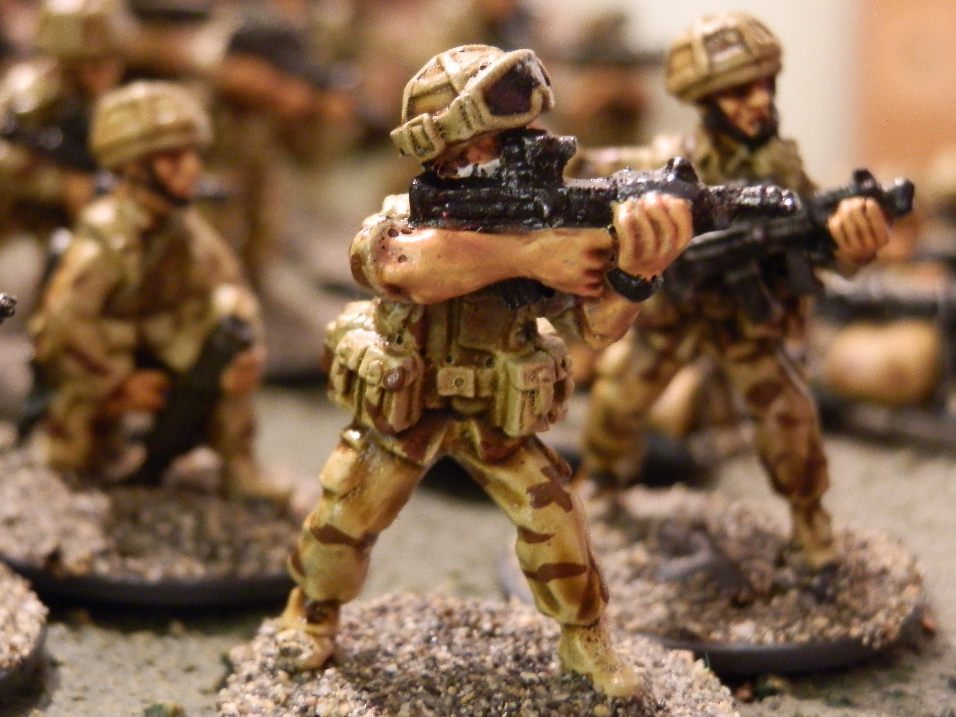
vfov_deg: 19.9
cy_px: 320
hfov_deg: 26.3
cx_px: 382
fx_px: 2044
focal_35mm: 74
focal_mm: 10.99
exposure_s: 1/8
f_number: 3.7
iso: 400
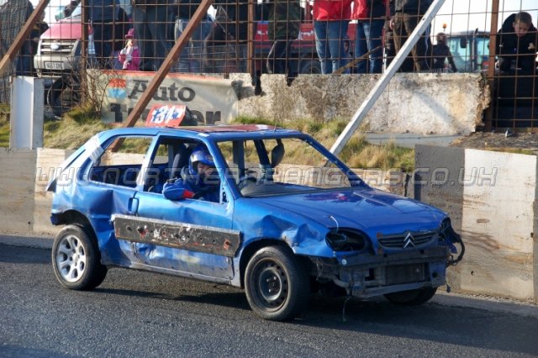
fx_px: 1748
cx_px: 269
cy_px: 179
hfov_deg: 17.5
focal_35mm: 117
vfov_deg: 11.7
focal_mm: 78
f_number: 5.6
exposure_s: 1/500
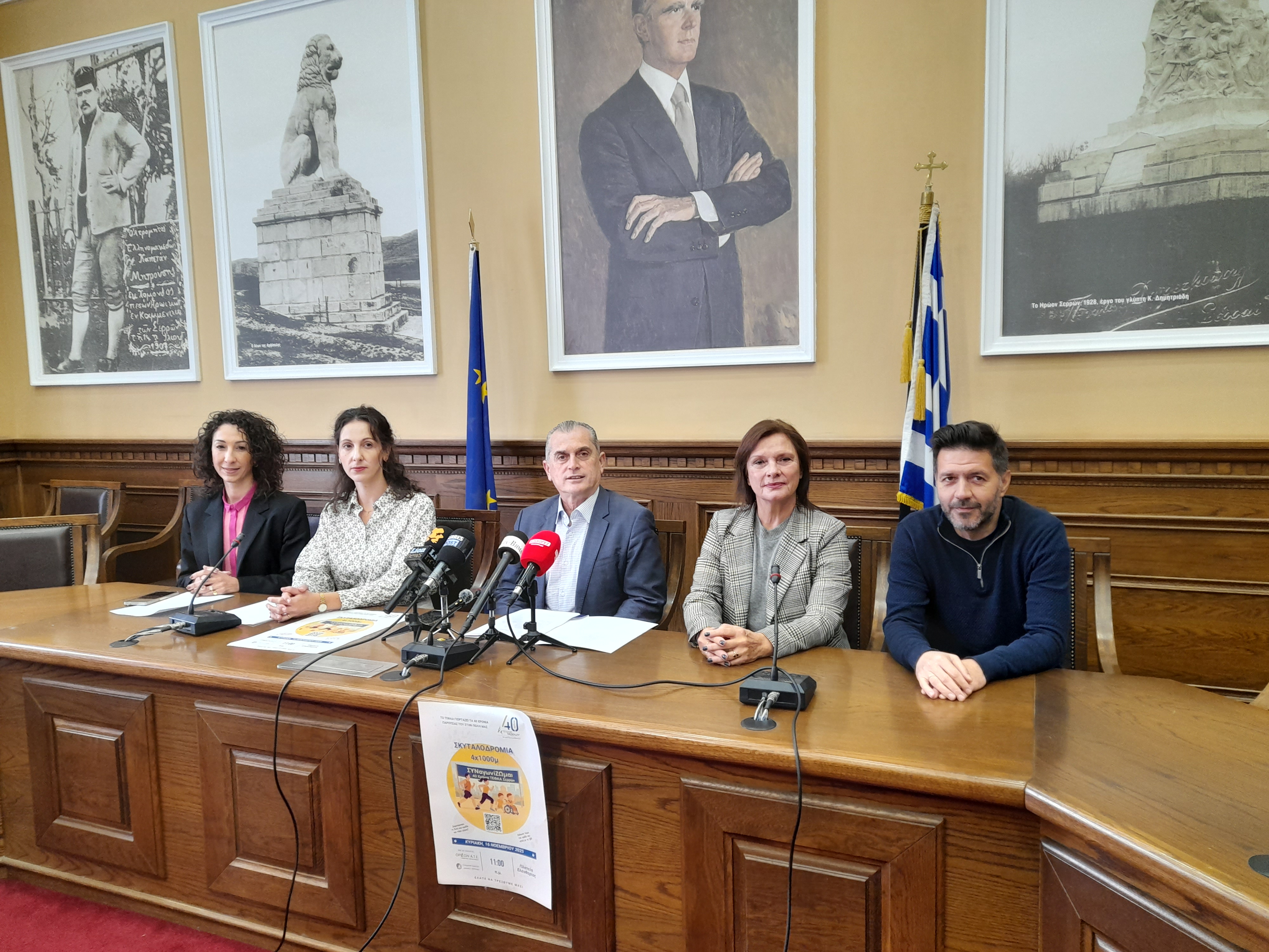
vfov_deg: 54.9
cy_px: 476
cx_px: 634
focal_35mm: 25
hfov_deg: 69.4
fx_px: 916
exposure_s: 1/50
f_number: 2
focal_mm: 4.6
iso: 100
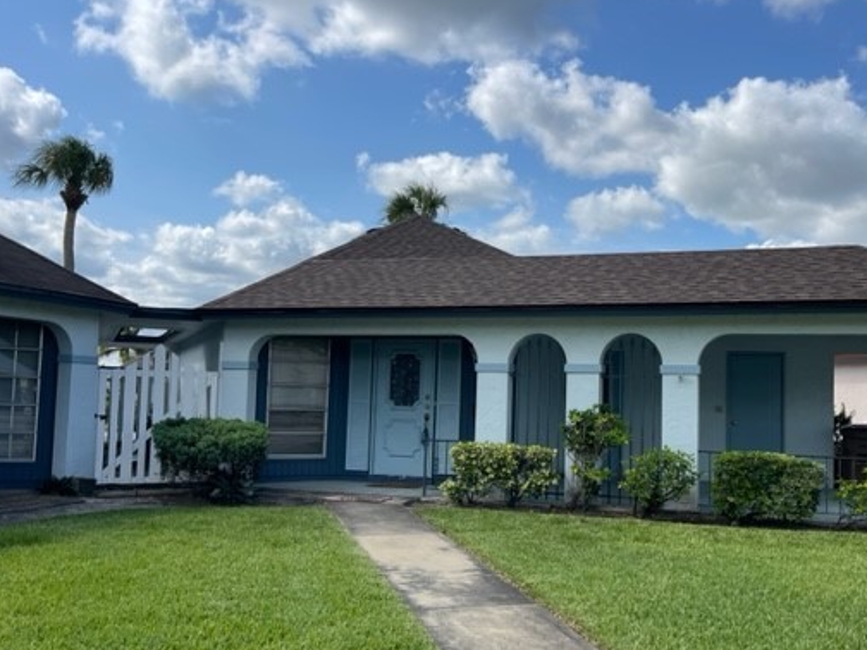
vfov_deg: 42.9
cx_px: 533
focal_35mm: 33
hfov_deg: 54.8
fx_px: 827
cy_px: 351
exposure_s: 1/4717
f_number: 1.6
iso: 32
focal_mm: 5.1
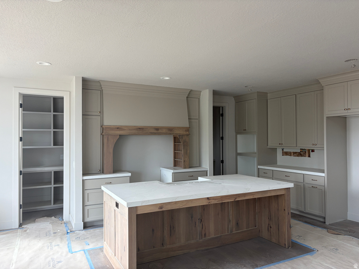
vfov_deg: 53.1
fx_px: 270
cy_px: 134
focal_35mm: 26
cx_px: 180
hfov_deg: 67.3
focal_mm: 5.96
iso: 64
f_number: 1.6
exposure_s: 1/121
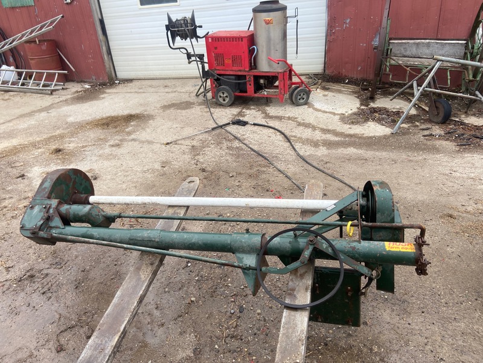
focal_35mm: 26
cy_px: 182
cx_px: 242
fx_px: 363
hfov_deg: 67.3
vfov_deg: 53.1
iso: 32
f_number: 1.8
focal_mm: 4.25
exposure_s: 1/805
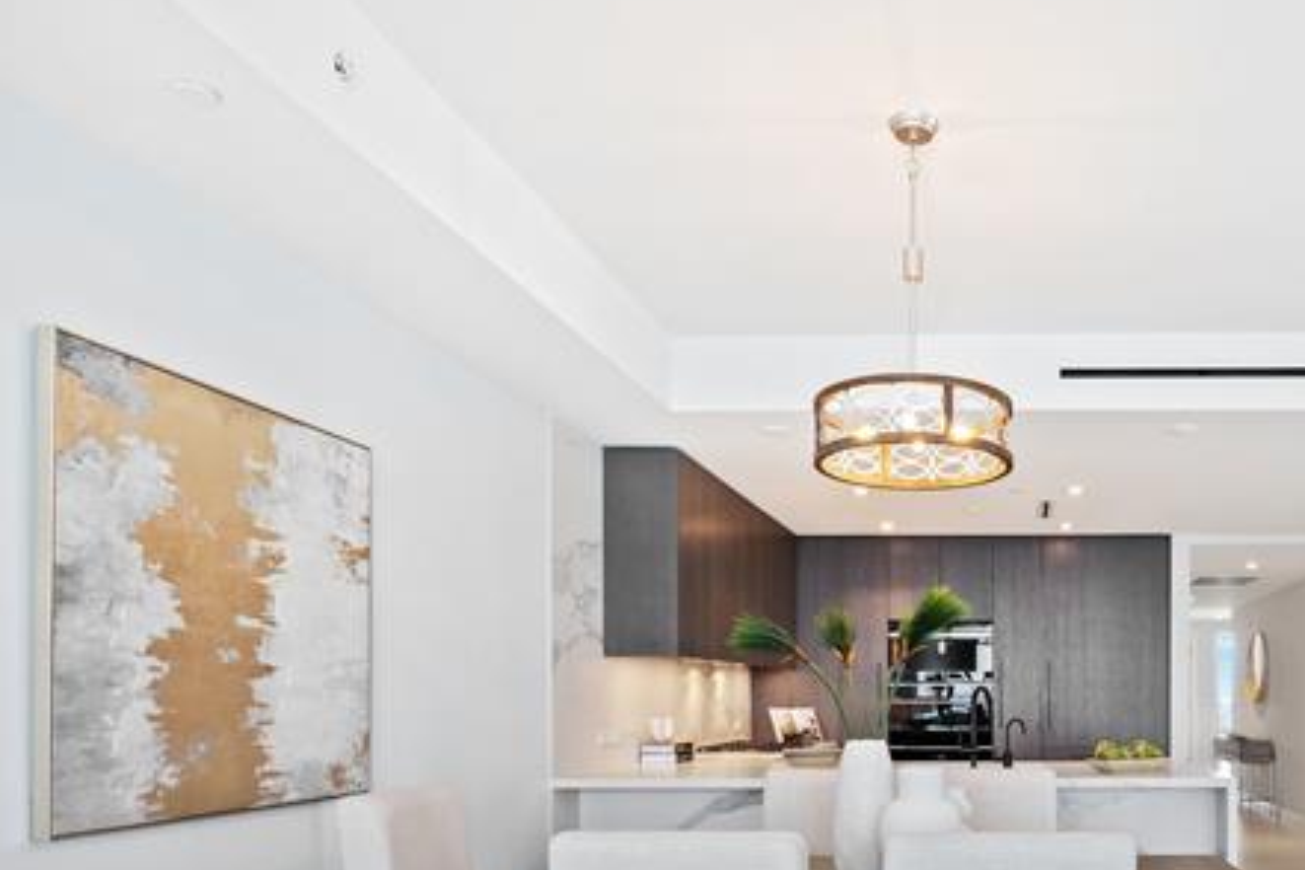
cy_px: 740
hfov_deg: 60.1
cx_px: 985
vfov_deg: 42.2
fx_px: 1051
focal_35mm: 29
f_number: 8
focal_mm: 16
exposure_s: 1/2.5
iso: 200
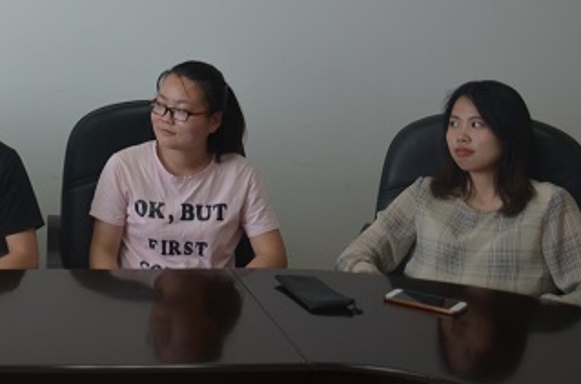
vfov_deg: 19.6
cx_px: -31
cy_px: 9
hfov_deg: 27.9
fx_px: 1080
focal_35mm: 67
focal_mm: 21
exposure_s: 1/125
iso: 360
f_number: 3.8
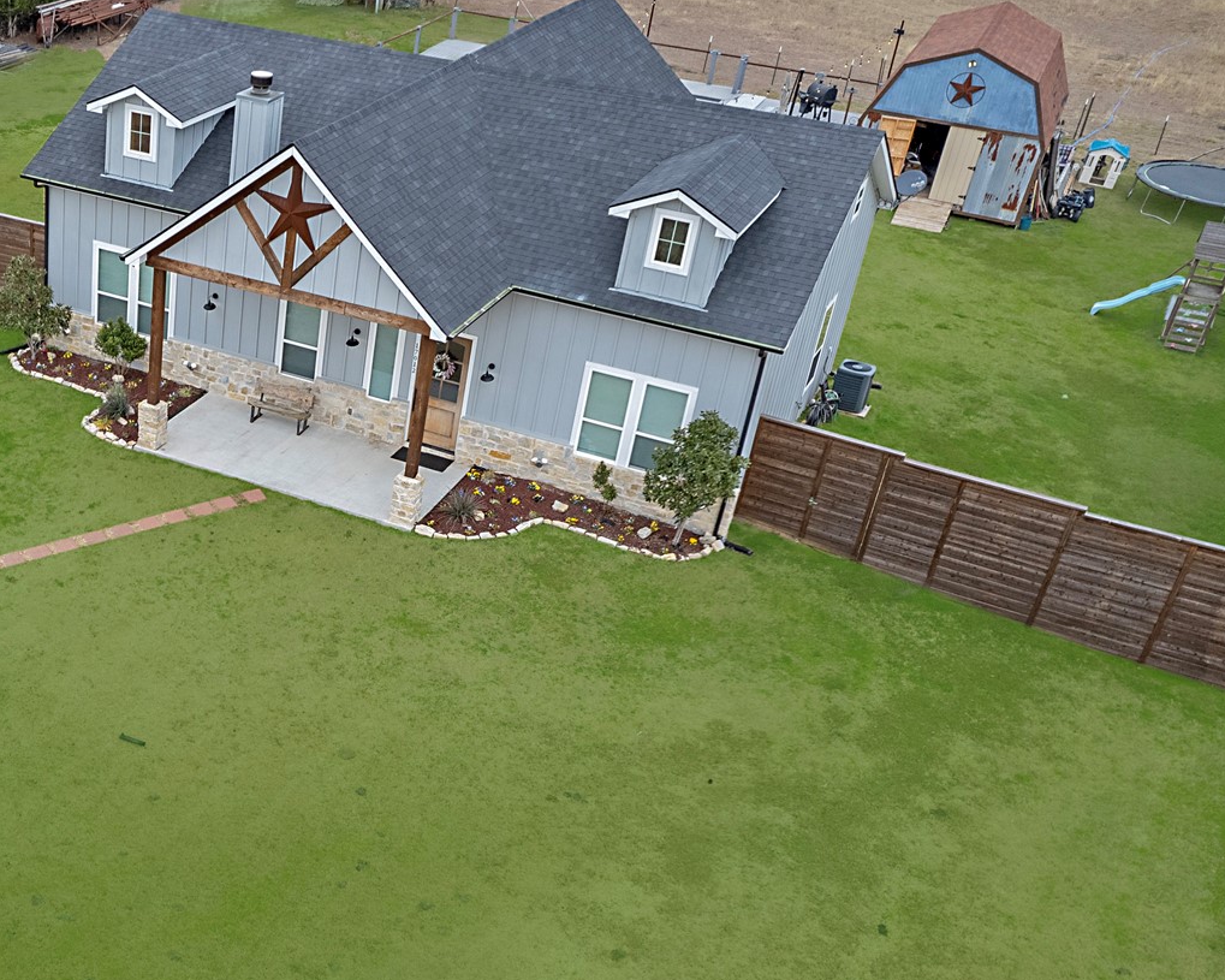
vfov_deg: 33.8
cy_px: 674
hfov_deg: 38.2
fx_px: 1595
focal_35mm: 44
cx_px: 53
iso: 100
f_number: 2.8
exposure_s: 1/500
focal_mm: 8.38
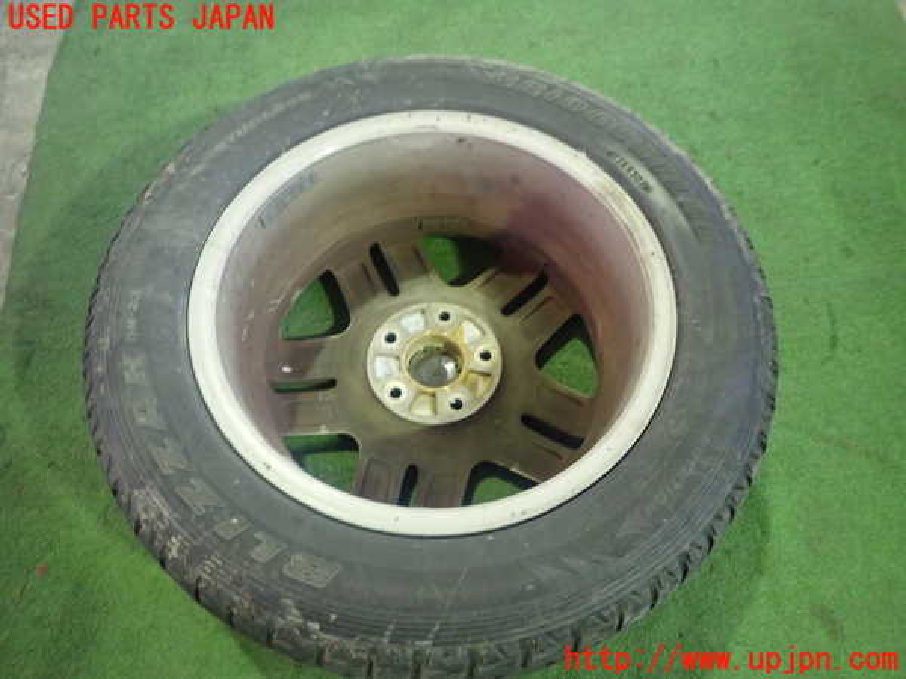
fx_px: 654
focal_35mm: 25
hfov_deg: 69.4
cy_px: 340
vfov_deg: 54.9
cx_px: 453
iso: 640
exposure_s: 1/30
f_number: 2
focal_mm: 4.5
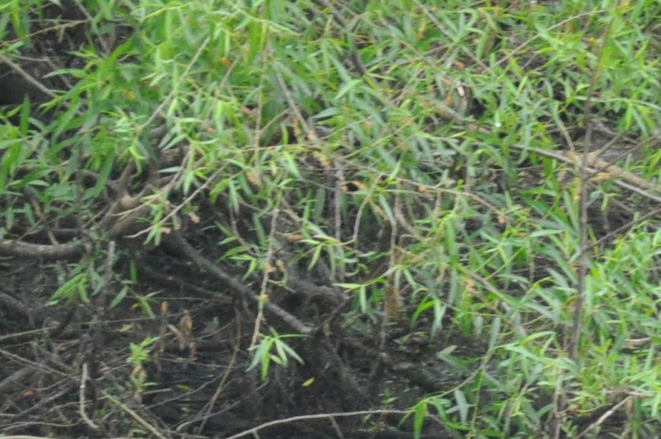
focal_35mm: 1150
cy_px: 641
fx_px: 21095
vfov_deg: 1.2
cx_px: 864
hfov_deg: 1.8
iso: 1400
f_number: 5
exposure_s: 1/500
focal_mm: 165
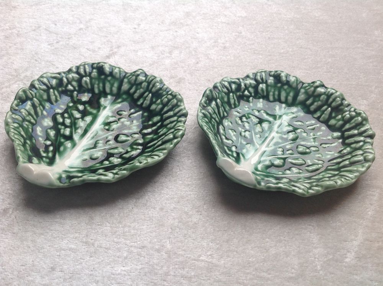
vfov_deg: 40.6
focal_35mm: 35
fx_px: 387
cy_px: 143
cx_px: 192
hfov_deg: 52.7
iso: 50
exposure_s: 1/120
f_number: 2.4
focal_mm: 4.28
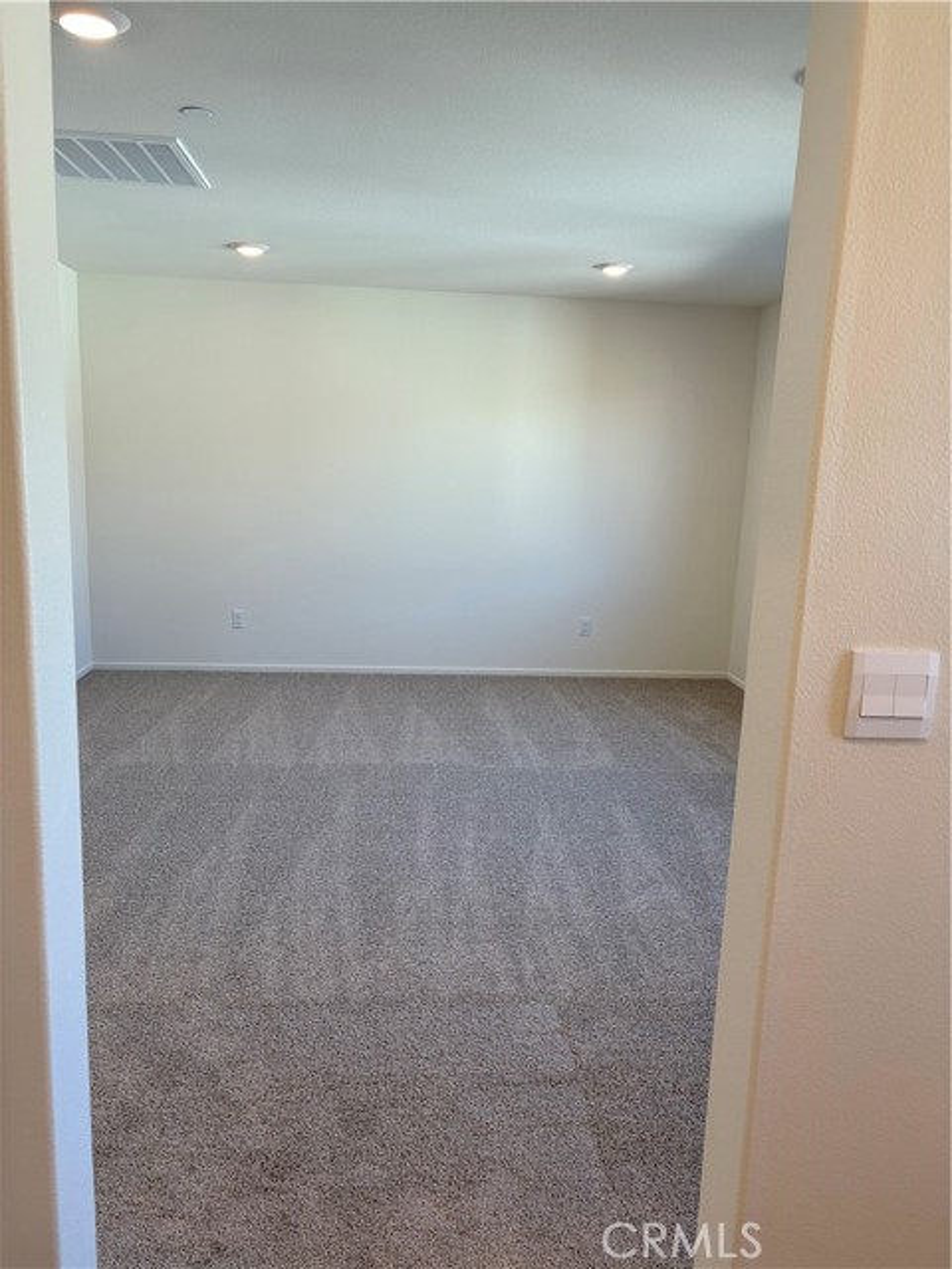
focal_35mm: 26
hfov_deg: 53.1
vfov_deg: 67.3
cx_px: 476
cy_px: 634
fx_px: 953
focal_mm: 5.96
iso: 50
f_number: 1.6
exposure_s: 1/120
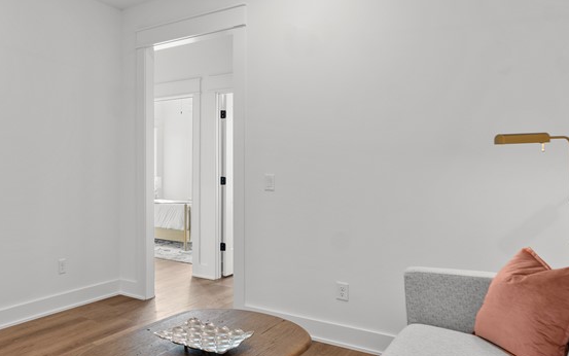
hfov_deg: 56.9
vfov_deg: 41.7
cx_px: 93
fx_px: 465
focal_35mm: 30
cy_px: 149
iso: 640
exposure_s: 1/13
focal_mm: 15
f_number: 8
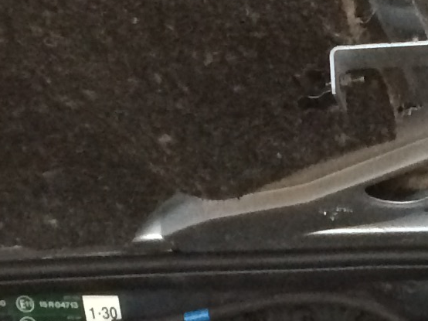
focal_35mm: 171
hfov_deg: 10.8
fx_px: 2113
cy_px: 675
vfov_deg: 8.2
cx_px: 783
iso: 320
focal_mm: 4.15
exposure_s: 1/17
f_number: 2.2
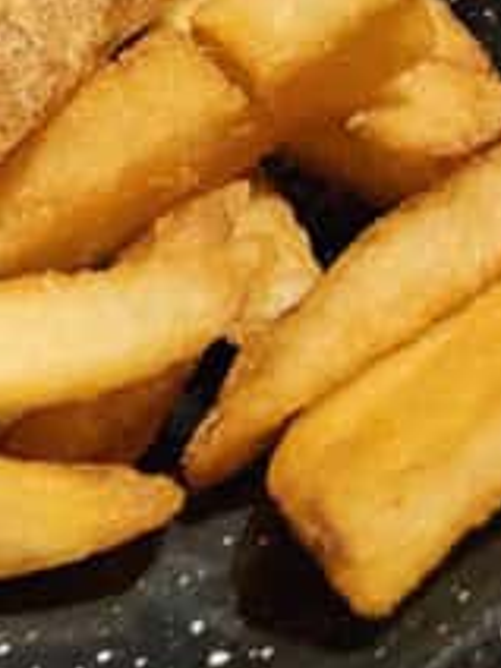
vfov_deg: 16.7
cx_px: -608
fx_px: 2142
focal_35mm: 111
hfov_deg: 11.5
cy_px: -211
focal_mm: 5.4
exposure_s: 1/60
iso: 1000
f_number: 1.8
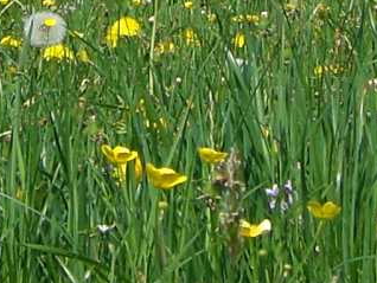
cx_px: 78
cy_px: -379
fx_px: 2082
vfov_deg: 7.3
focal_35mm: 191
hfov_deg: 10.3
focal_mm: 6.2
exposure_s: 1/800
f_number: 4.3
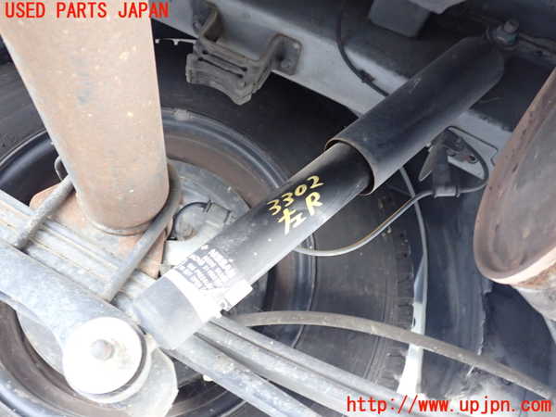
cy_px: 208
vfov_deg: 46.8
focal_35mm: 30
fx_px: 482
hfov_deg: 60.0
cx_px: 278
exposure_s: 1/30
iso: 500
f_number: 2.3
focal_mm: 5.4
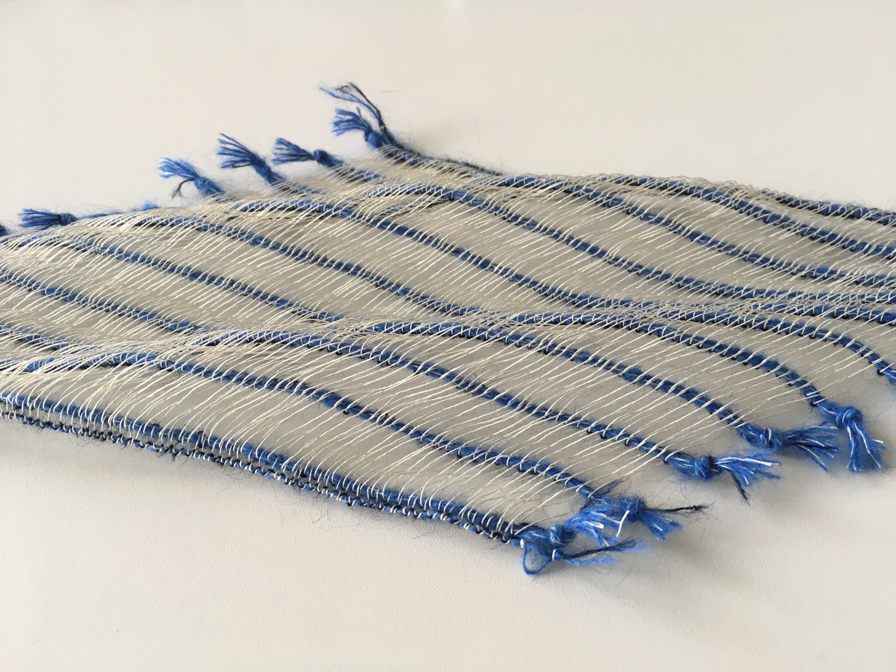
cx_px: 448
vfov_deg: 48.2
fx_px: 751
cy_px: 336
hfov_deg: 61.7
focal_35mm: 29
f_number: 2.2
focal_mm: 4.15
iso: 32
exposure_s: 1/33
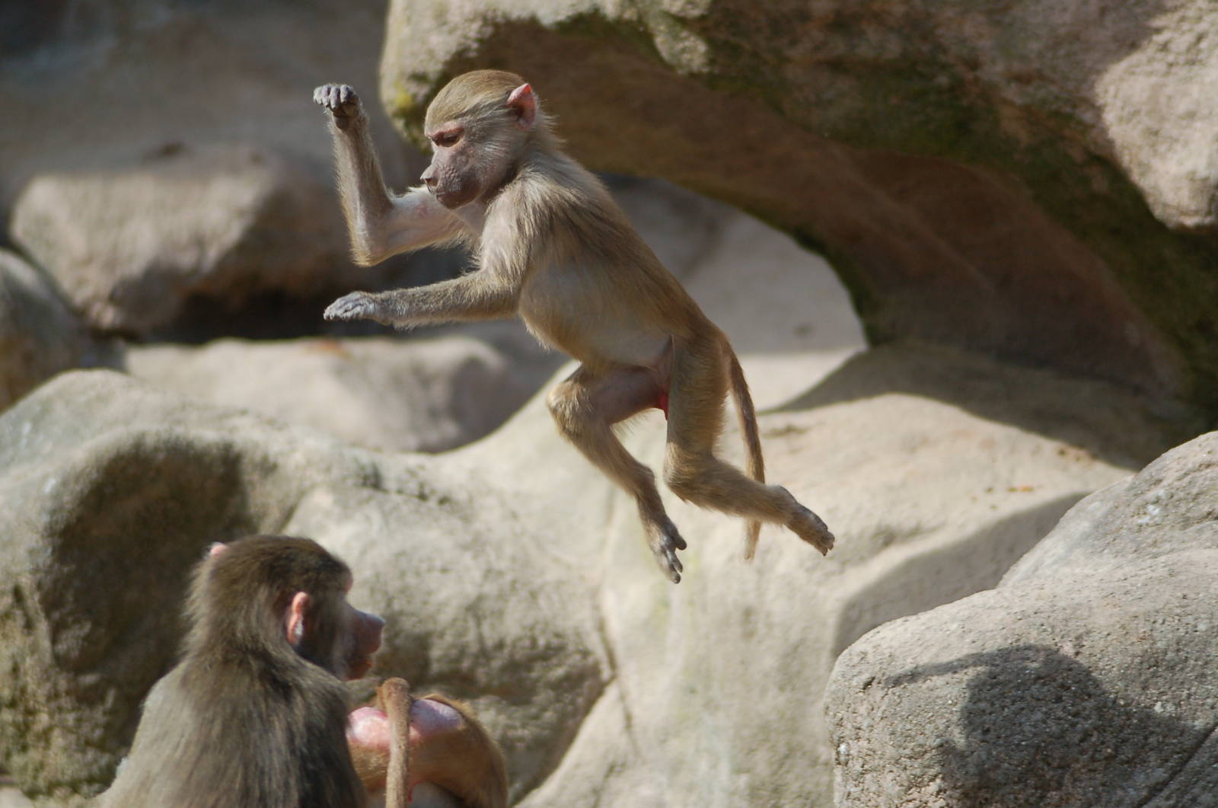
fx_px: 7346
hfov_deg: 9.5
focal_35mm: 218
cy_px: 404
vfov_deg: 6.3
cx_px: 609
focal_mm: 145
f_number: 5
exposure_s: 1/800
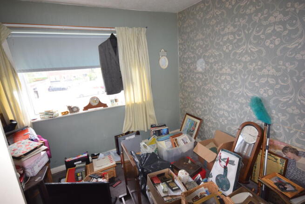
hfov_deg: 90.0
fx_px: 153
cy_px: 102
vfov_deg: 67.4
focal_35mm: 18
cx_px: 152
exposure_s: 1/125
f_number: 5.6
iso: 800
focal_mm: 12
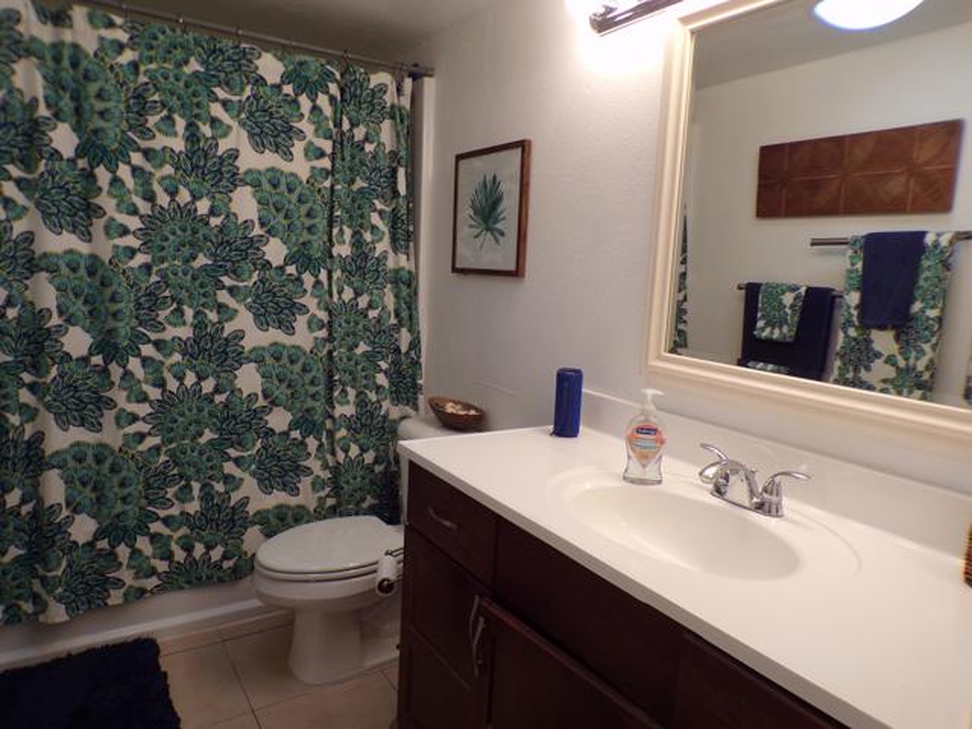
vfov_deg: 56.8
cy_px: 364
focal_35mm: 24
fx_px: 674
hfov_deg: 71.6
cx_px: 486
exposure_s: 1/45
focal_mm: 4.3
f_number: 3
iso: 100
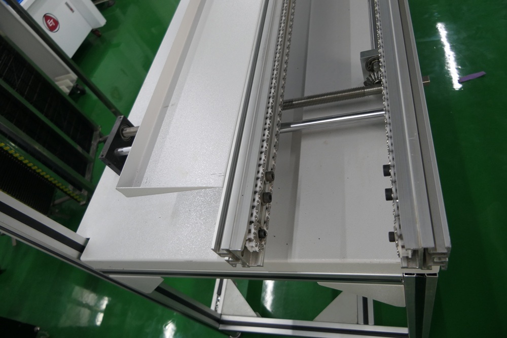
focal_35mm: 24
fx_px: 338
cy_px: 169
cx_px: 254
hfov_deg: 73.8
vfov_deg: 53.1
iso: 250
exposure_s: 1/60
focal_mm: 8.8
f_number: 2.8
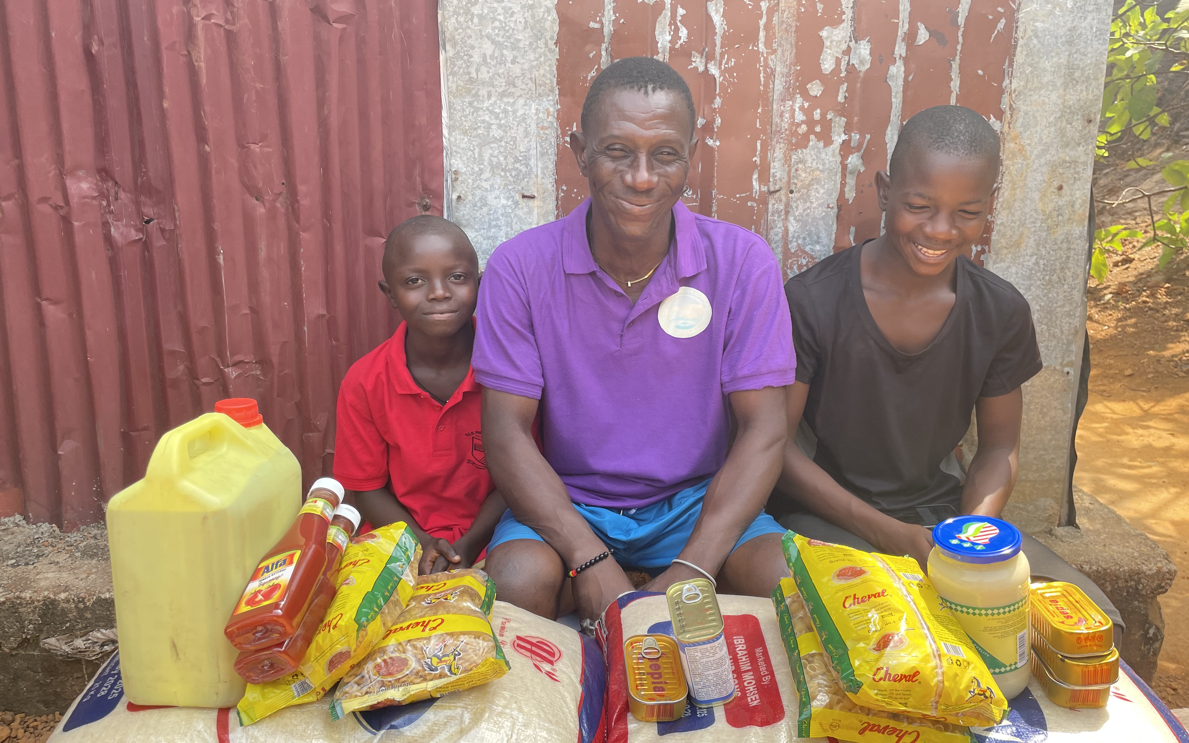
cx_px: 588
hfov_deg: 66.5
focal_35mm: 28
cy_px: 386
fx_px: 907
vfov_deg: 44.5
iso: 32
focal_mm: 4.2
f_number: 1.6
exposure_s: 1/388
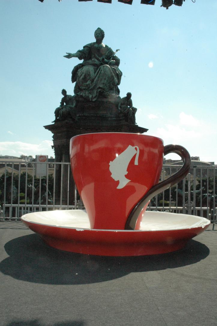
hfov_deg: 39.9
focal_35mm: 33
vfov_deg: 57.3
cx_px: 108
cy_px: 163
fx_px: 299
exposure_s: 1/500
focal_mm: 22
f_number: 22
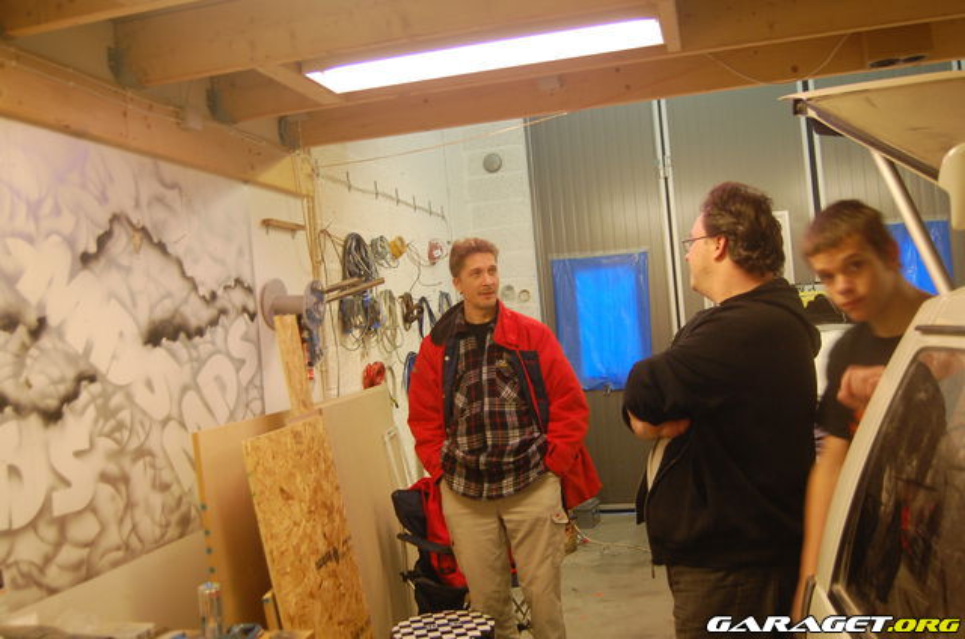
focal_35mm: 34
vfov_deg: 38.2
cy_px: 320
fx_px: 923
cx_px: 482
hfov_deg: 55.2
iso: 800
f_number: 3.8
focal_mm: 23
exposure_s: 1/15
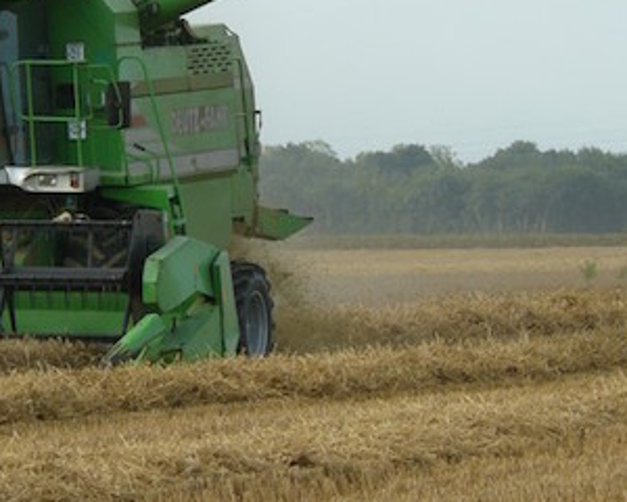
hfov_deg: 3.9
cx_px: 96
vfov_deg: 3.1
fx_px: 9260
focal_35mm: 499
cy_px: 107
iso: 100
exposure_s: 1/200
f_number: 5.6
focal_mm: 40.1
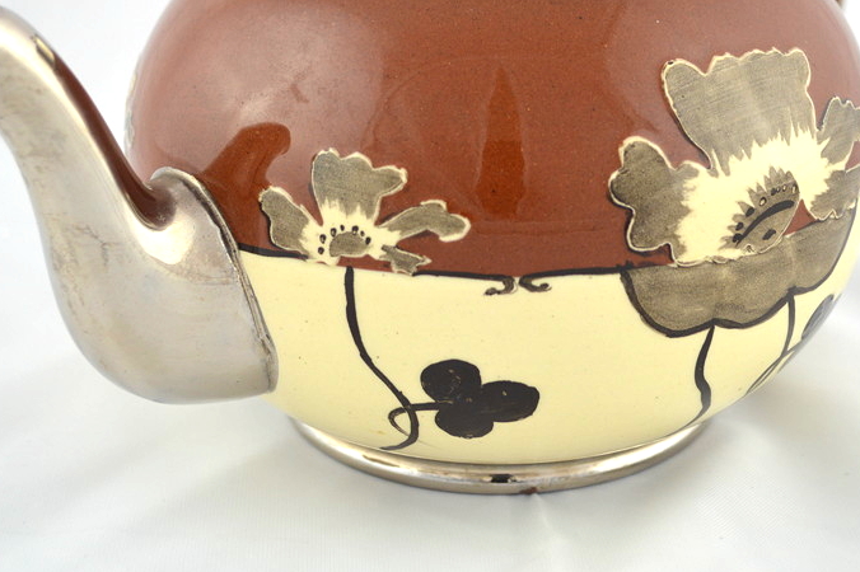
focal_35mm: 71
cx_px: 496
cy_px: 157
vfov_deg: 19.1
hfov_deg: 28.4
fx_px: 1695
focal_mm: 32
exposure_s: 1/60
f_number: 5
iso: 400
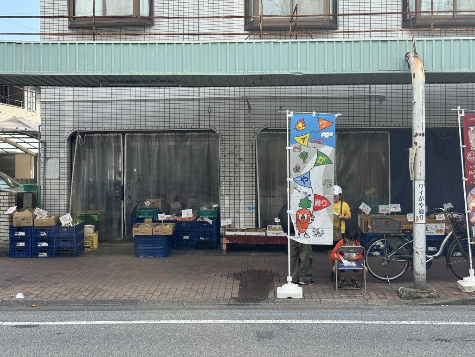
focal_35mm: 48
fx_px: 659
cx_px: 238
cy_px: 178
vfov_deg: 30.3
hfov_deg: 39.7
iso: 64
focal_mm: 6.76
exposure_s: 1/1172
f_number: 1.78
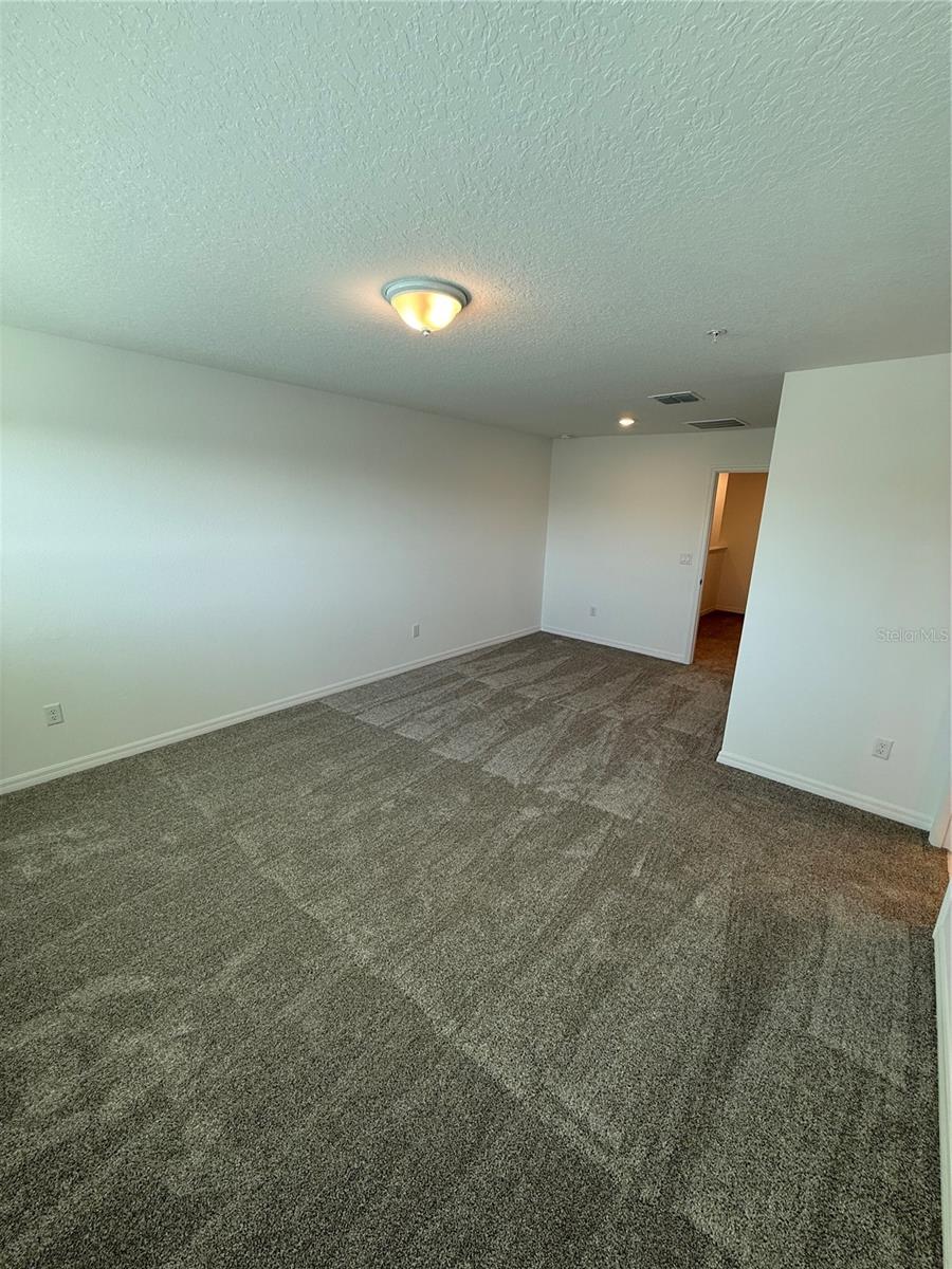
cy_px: 634
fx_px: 513
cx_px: 476
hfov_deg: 85.7
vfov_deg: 102.1
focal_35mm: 14
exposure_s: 1/120
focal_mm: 2.22
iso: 80
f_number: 2.2
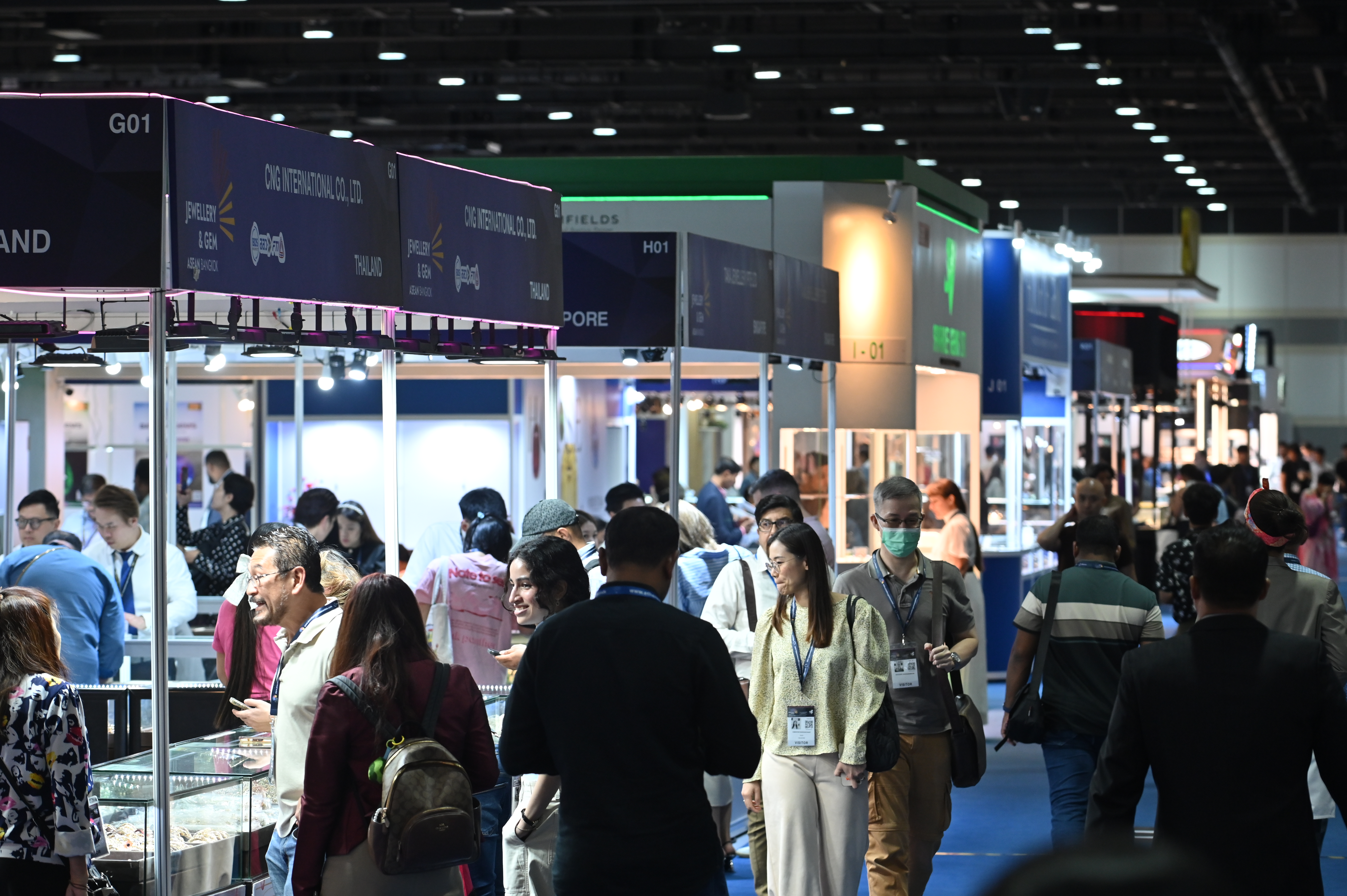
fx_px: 5048
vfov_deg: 10.1
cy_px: 448
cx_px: 674
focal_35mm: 135
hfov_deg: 15.2
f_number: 5.6
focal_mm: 135
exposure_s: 1/200
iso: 1250
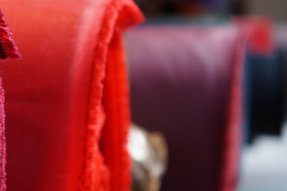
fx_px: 1476
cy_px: 125
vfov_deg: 7.4
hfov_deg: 11.1
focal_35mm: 185
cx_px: 43
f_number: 5.6
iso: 800
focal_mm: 55
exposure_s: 1/100
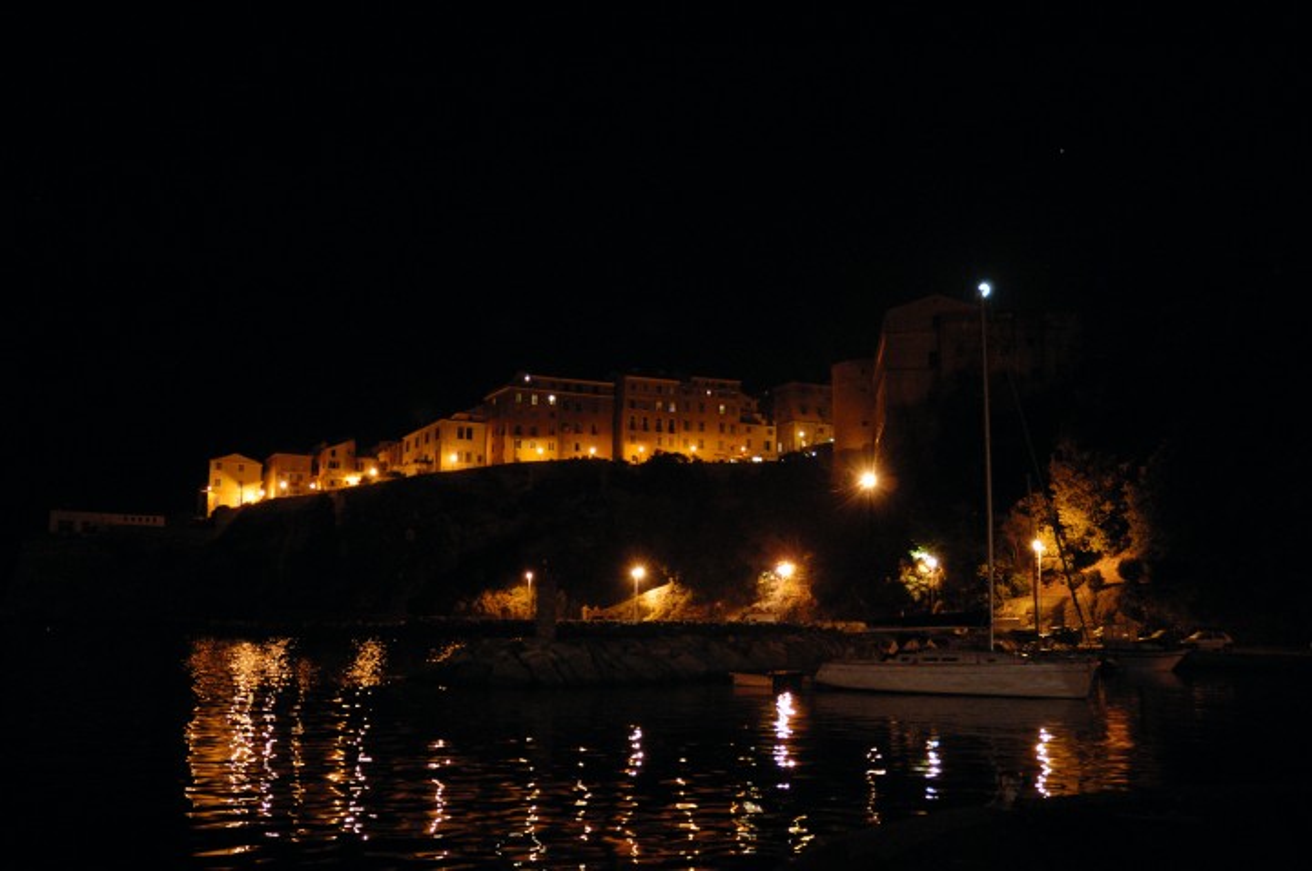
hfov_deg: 57.3
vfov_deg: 39.9
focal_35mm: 33
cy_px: 436
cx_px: 656
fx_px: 1201
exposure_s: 1/13
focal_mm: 22
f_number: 3.8
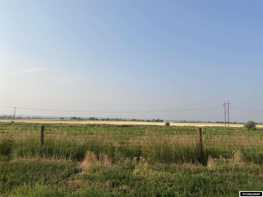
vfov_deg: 53.1
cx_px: 132
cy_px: 98
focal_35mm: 26
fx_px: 198
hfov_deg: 67.3
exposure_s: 1/3610
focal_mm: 4.25
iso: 32
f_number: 1.8
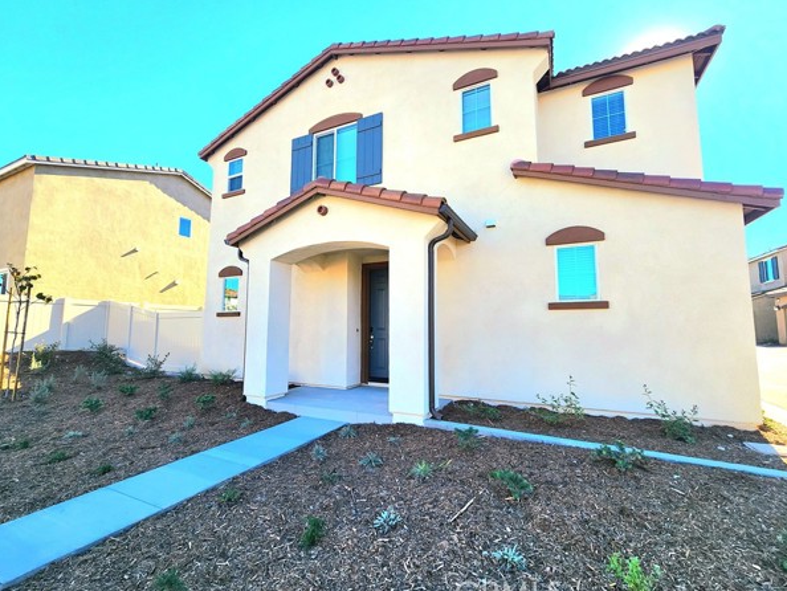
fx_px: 318
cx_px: 395
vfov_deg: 85.7
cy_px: 294
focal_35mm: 14
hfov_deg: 102.0
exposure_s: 1/769
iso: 50
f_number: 2.2
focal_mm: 2.2
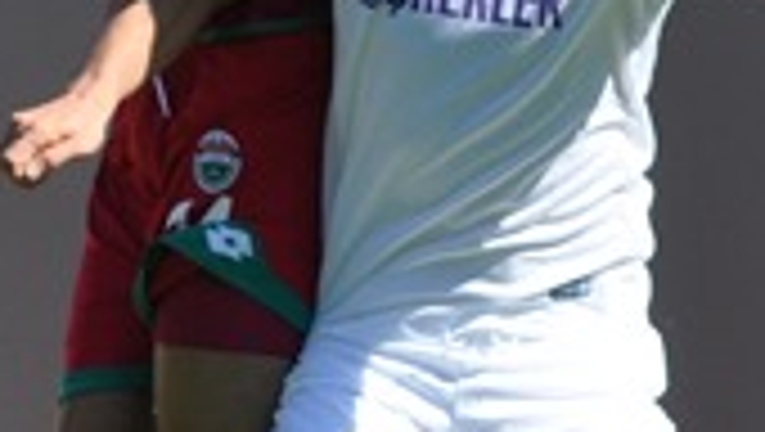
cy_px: 432
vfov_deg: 1.0
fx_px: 25890
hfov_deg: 1.7
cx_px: 662
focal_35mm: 1275
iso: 400
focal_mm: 135
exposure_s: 1/1600
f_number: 5.6
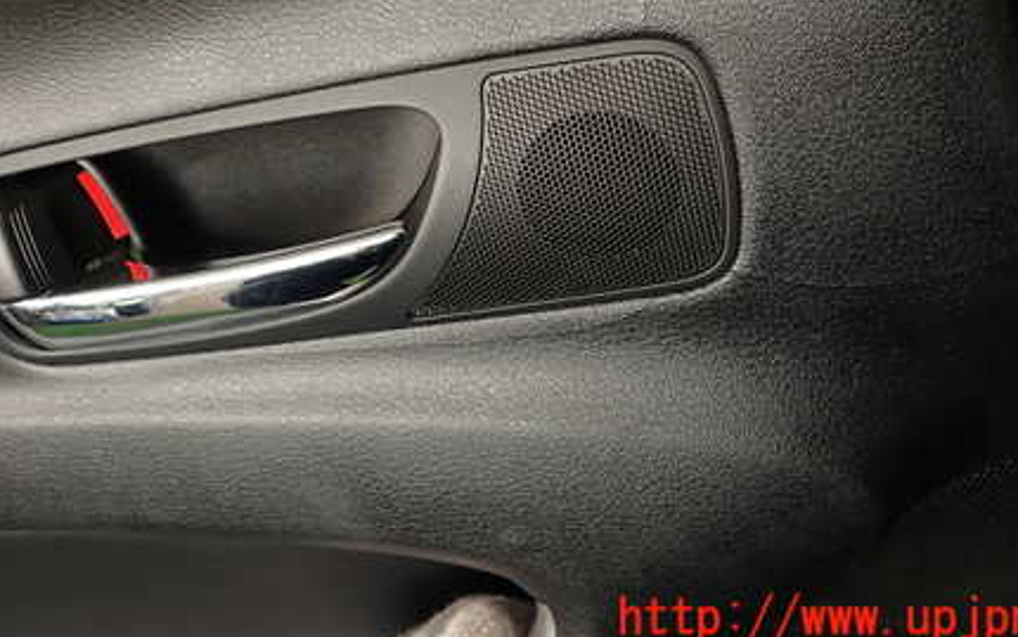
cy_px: 116
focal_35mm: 37
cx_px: 443
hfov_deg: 52.6
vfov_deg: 33.3
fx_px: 1027
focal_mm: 4.5
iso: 100
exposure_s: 1/60
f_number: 2
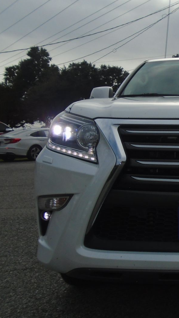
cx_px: 211
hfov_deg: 25.1
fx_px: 363
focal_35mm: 43
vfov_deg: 47.4
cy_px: 161
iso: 100
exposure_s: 1/500
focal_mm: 4.6
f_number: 8
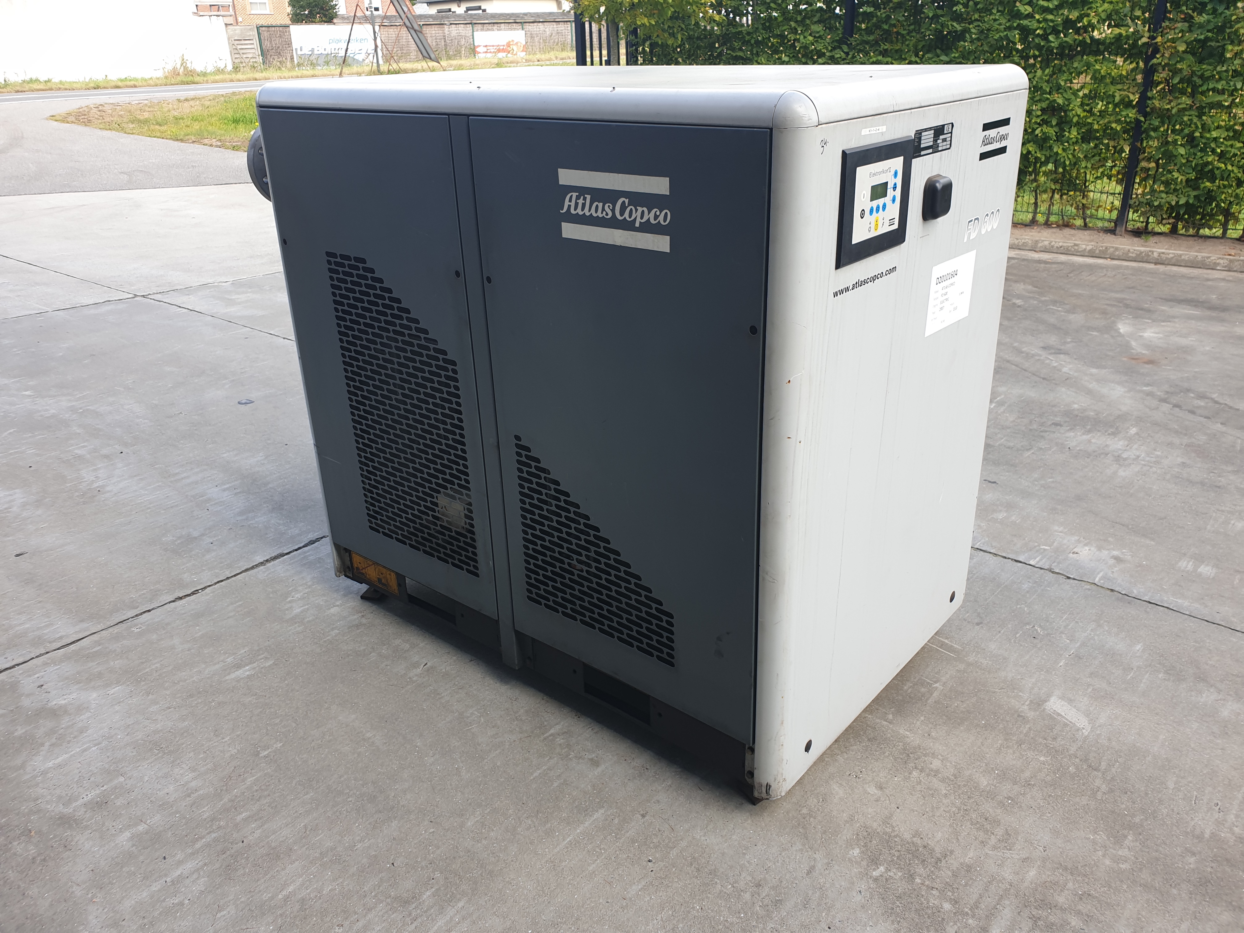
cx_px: 622
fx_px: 934
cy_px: 466
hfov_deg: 67.3
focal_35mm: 26
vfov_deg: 53.1
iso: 50
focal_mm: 4.3
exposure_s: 1/239
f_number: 2.4
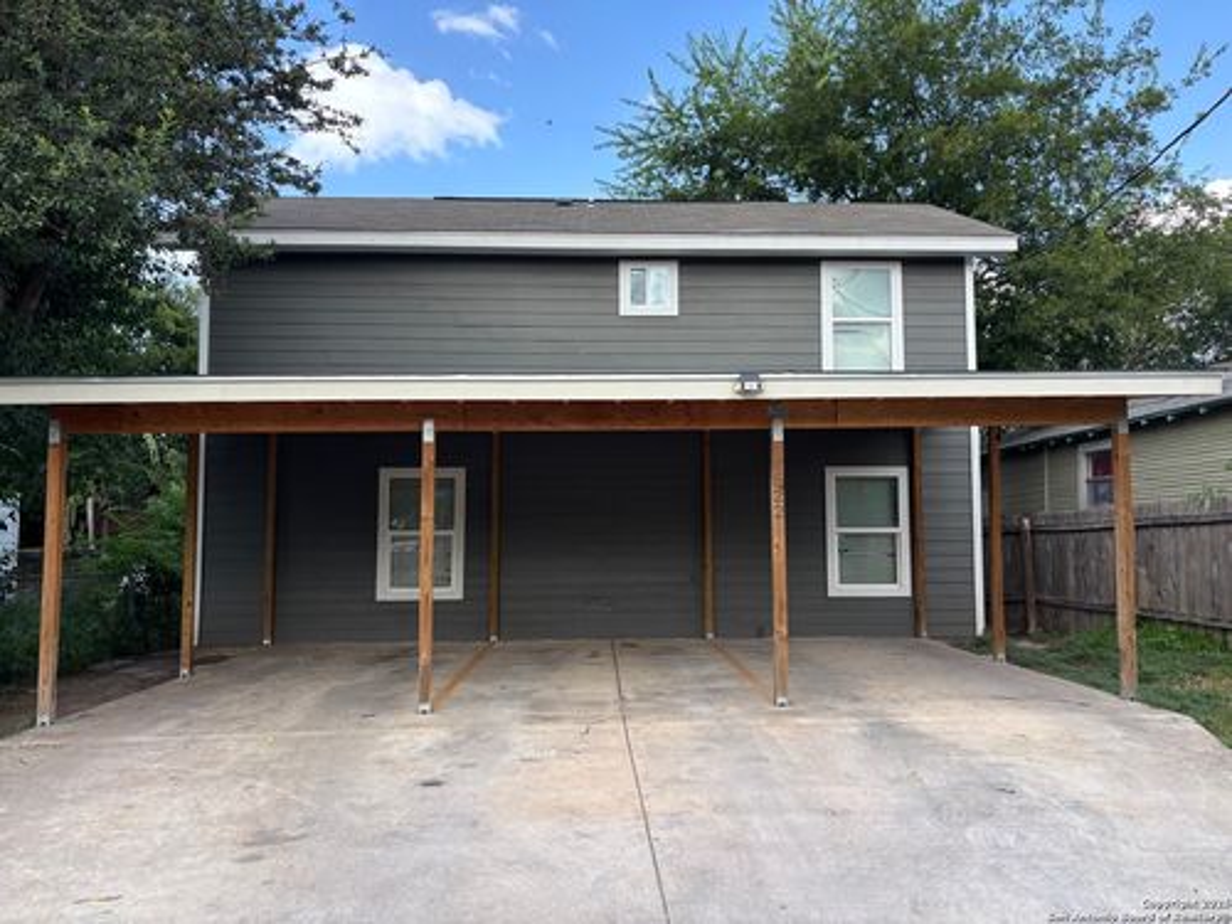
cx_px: 616
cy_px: 462
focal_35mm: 26
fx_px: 925
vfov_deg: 53.1
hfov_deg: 67.3
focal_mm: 5.96
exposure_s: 1/722
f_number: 1.6
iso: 50
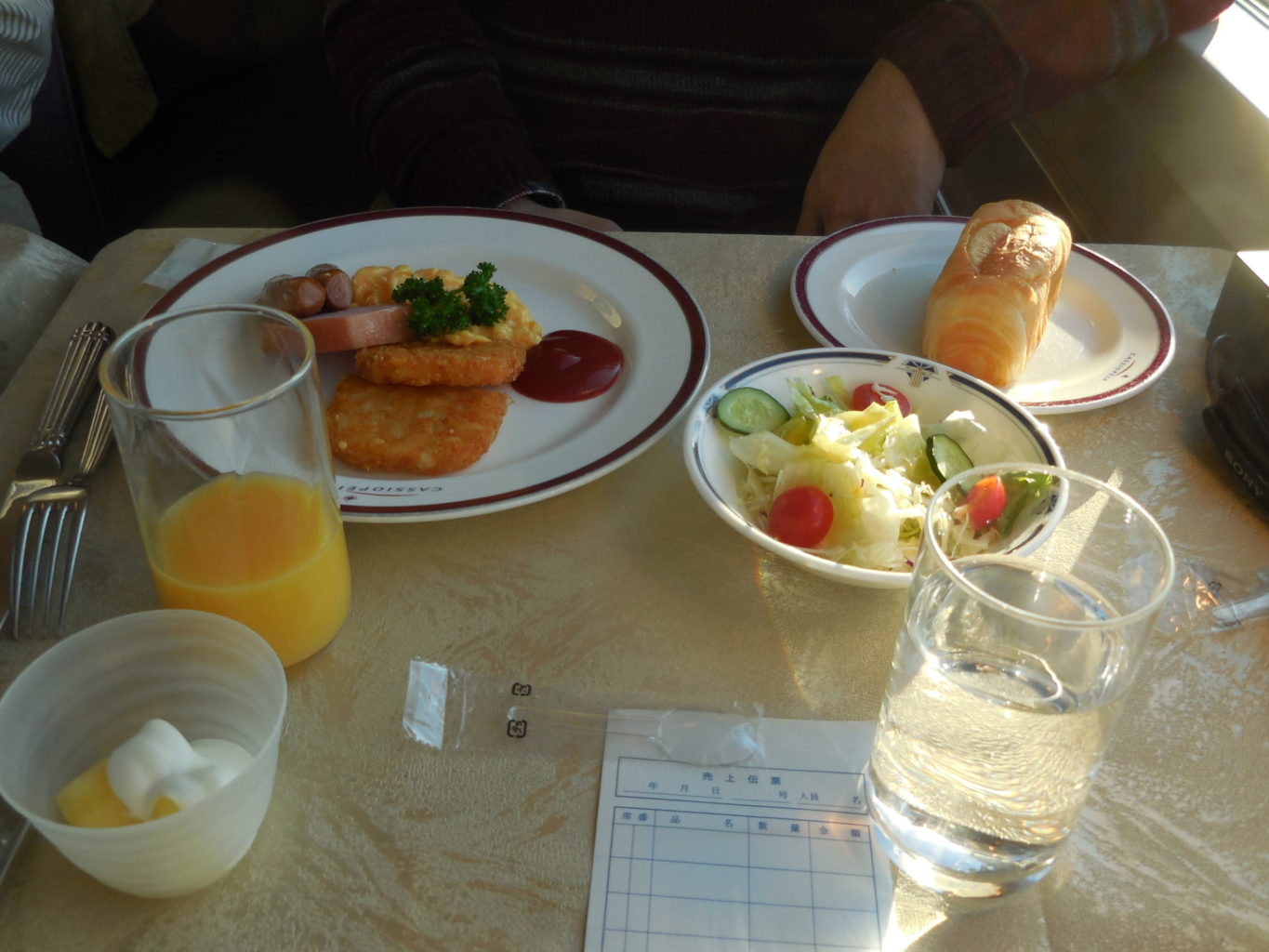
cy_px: 476
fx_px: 1210
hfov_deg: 55.3
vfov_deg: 43.0
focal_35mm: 33
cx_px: 634
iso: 125
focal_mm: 5.9
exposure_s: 1/250
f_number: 3.7
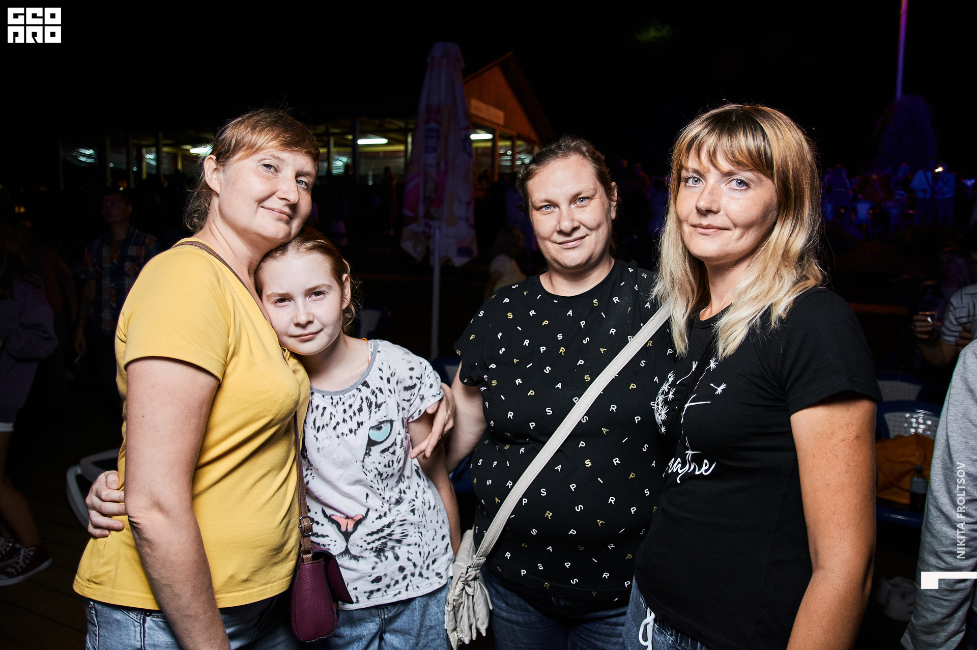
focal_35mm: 26
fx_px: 691
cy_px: 325
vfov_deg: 50.3
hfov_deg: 70.5
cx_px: 488
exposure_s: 1/160
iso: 800
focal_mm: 17
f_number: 2.8
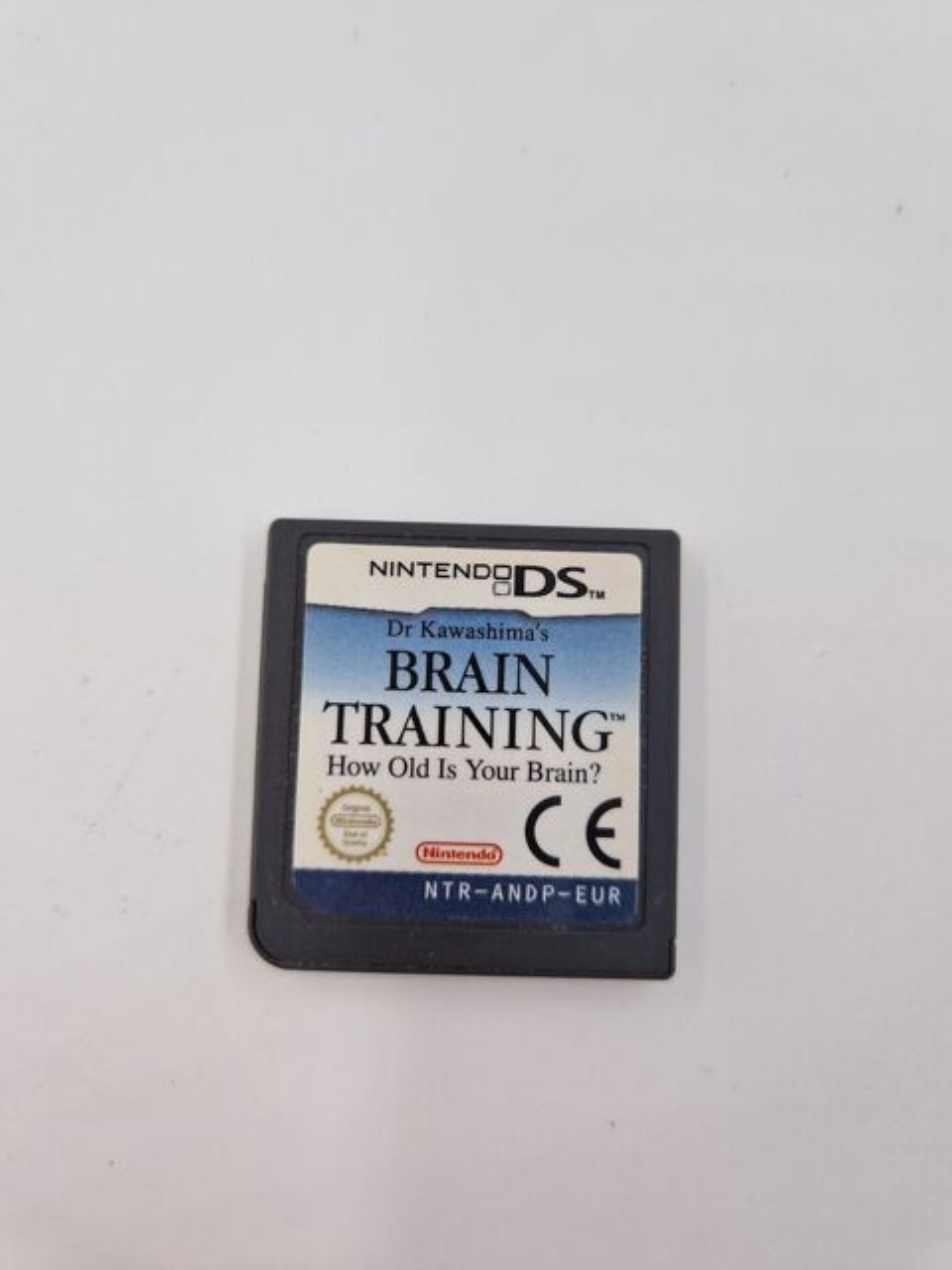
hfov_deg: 58.9
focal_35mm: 23
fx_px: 843
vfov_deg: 73.9
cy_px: 635
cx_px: 476
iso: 64
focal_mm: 5.4
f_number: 1.8
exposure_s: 1/100
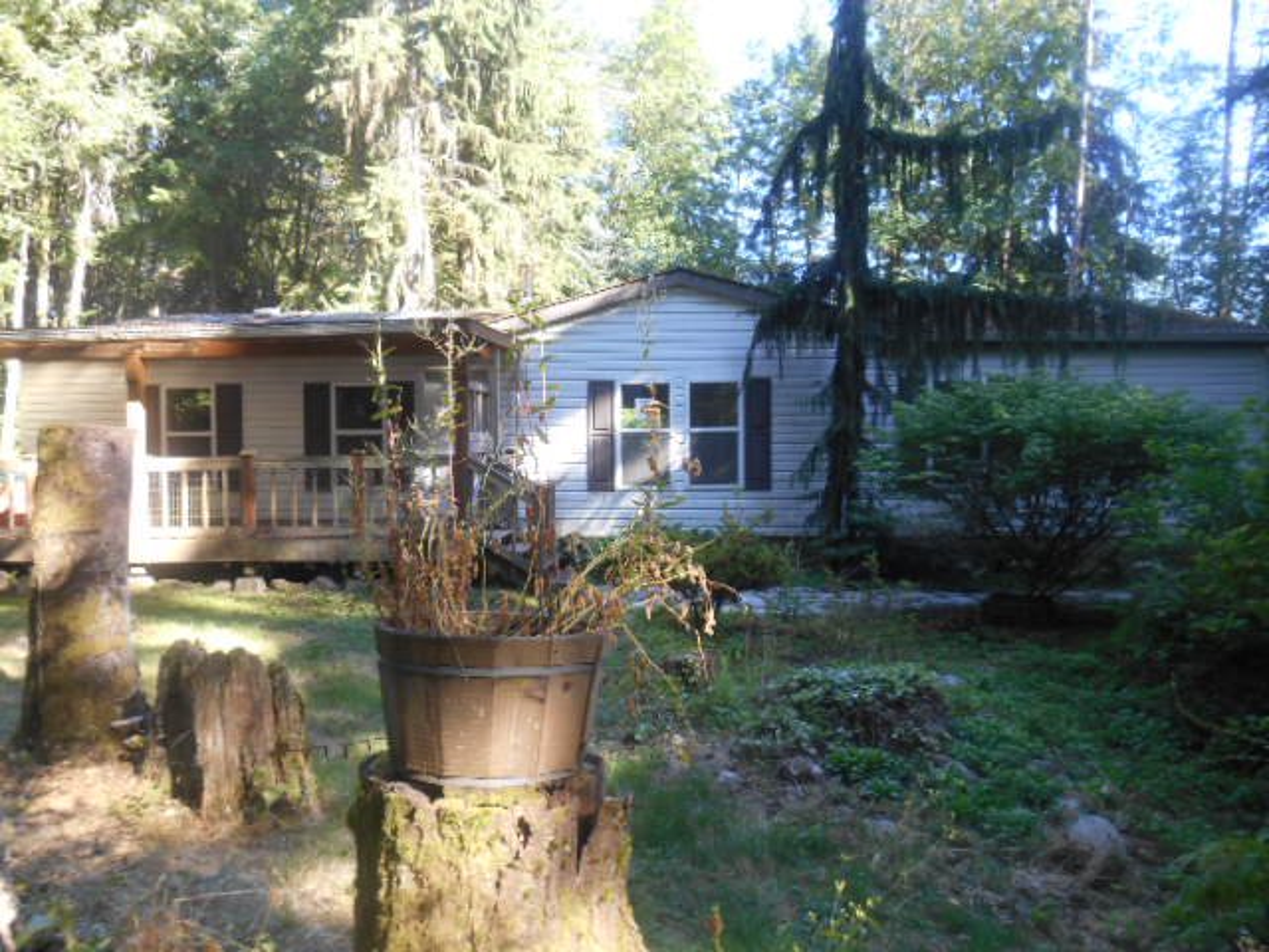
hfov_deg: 67.3
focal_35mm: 26
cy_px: 476
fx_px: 953
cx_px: 634
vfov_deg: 53.1
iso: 80
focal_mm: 4.7
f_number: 3.4
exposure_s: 1/40
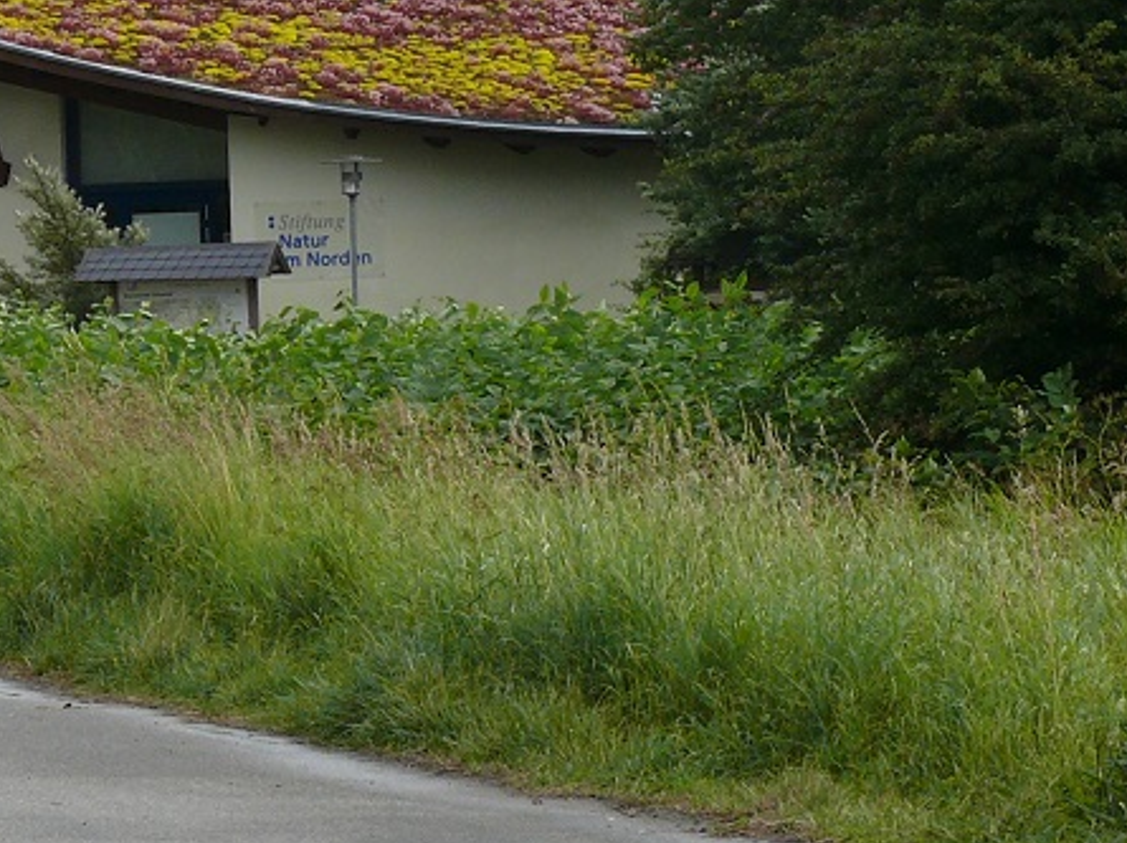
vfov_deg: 4.5
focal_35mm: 332
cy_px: 200
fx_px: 10800
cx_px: 296
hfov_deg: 6.0
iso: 100
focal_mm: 23.2
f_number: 5.6
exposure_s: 1/250
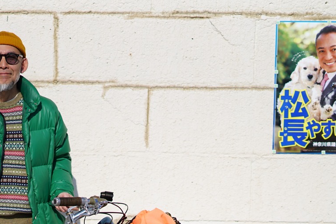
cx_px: -2
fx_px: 1671
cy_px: 228
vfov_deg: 7.6
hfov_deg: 11.4
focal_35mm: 179
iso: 100
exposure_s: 1/8000
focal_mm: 85
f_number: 2
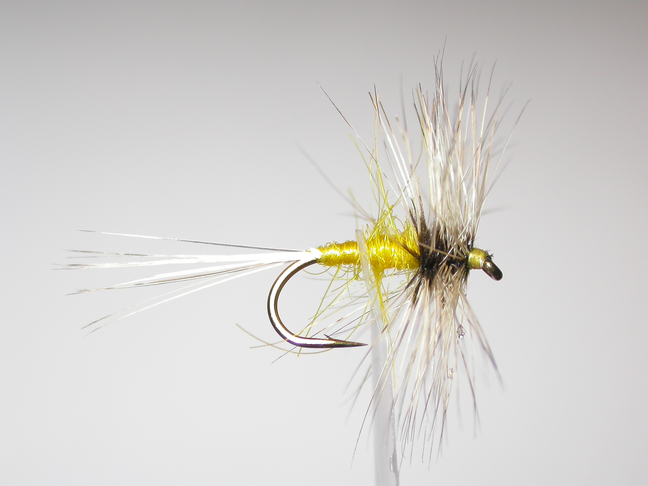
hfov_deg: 14.2
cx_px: 324
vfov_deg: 10.7
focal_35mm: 139
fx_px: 2602
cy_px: 243
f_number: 4.8
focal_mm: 28.9
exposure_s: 1/98.5
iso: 100
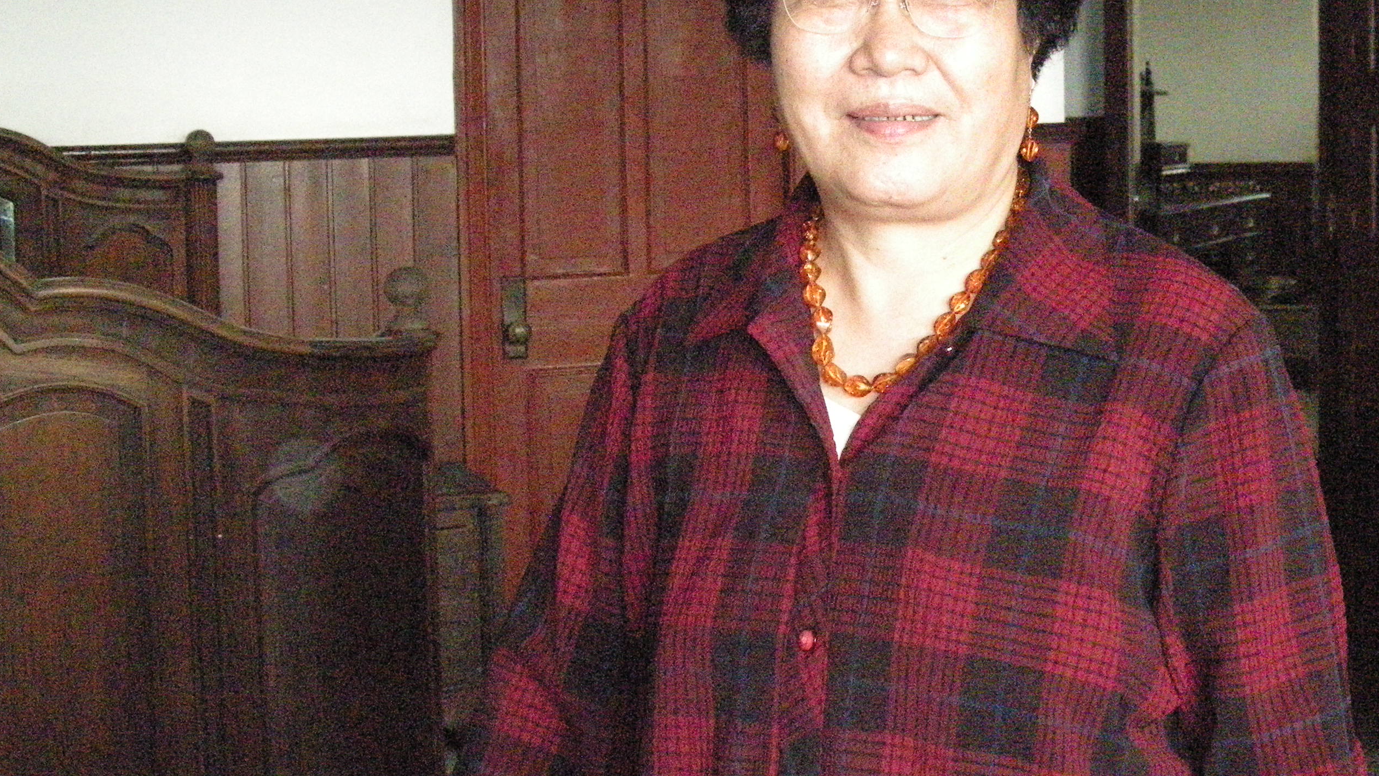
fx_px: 2340
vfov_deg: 18.7
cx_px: 993
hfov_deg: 32.4
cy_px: 216
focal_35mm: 64
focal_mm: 7.9
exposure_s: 1/305
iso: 2000
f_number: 2.8
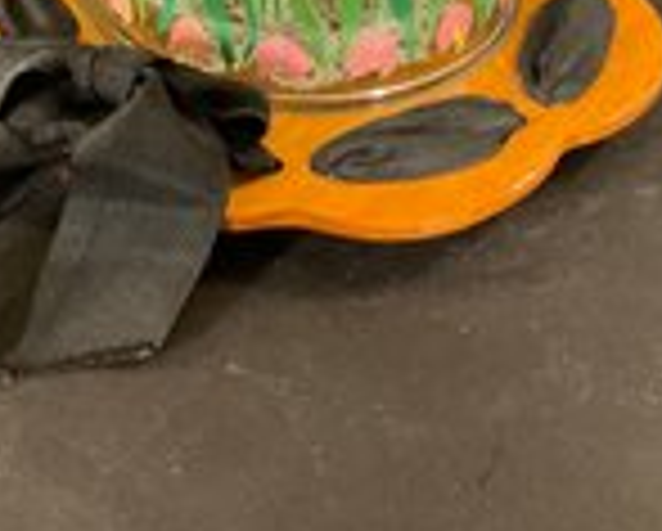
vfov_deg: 22.6
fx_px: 1295
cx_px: 218
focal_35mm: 66
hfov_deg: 28.5
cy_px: 47
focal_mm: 3
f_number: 1.8
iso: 320
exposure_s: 1/30
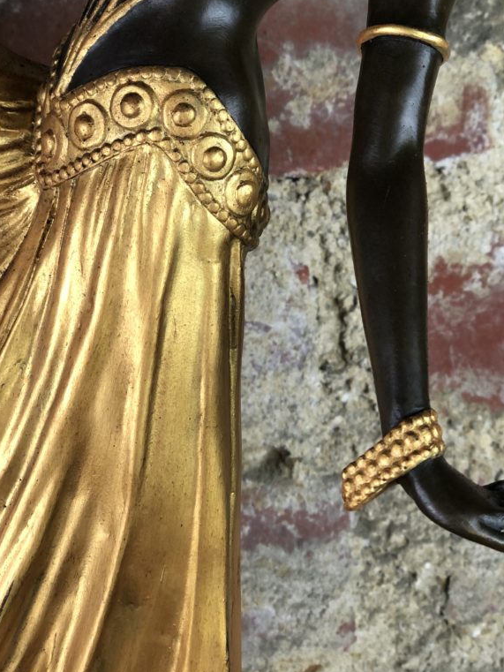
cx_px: 307
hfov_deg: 21.0
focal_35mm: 70
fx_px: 1359
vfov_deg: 27.7
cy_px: 294
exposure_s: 1/50
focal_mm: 6
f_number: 2.4
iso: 32
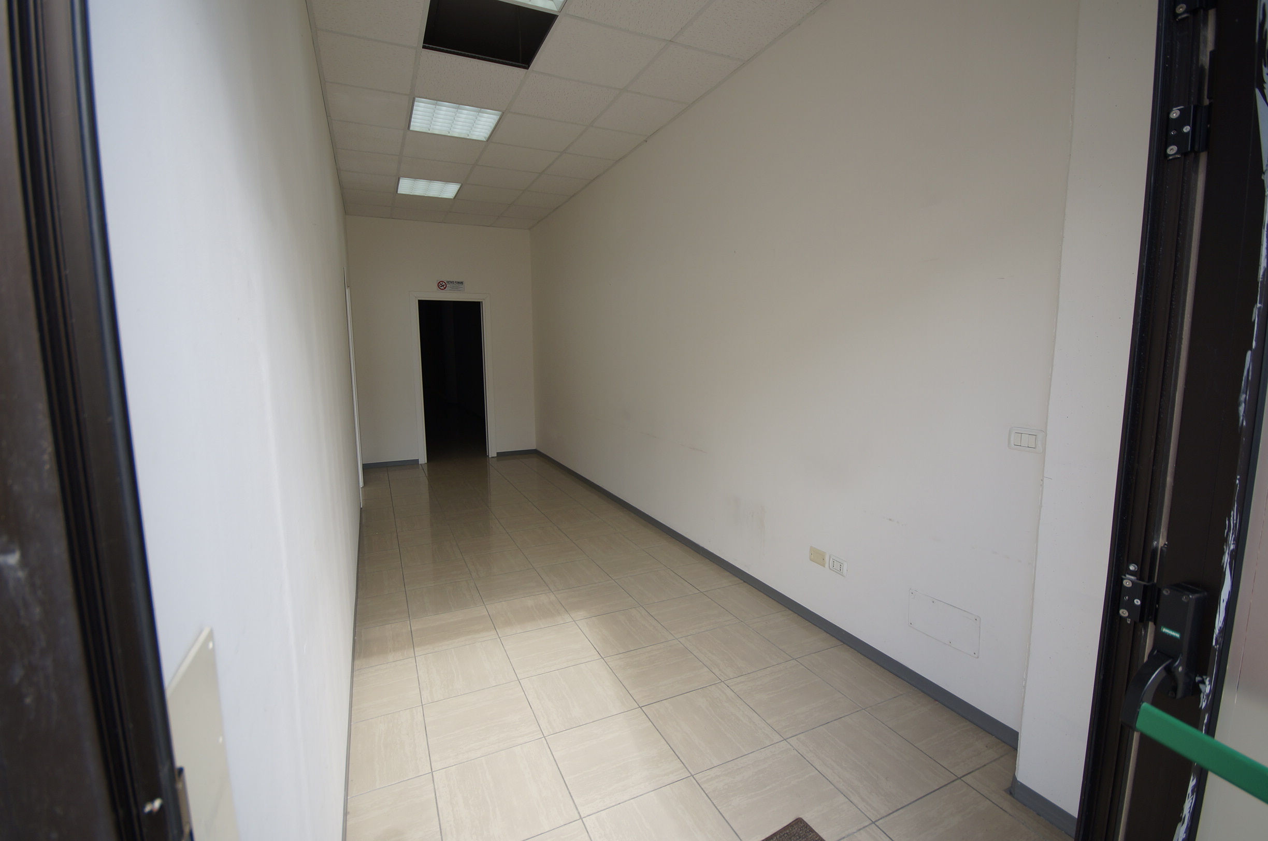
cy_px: 420
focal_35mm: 15
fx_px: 527
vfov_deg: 77.1
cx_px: 634
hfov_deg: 100.5
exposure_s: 1/125
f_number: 5.6
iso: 100
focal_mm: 10
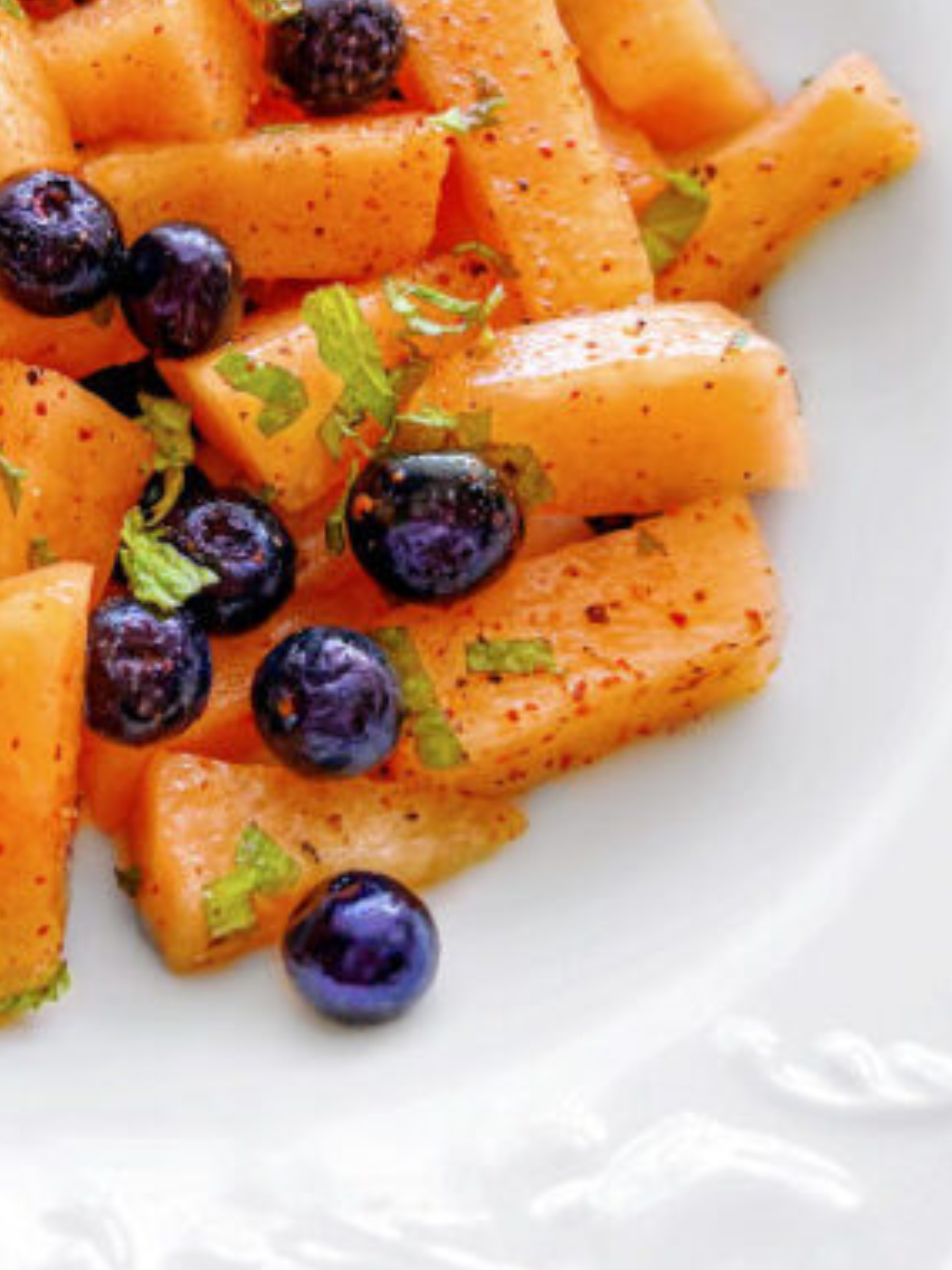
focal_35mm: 48
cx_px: 122
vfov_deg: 39.3
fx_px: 1761
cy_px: 436
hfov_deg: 29.2
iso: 125
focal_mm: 5.7
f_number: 1.5
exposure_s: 1/120
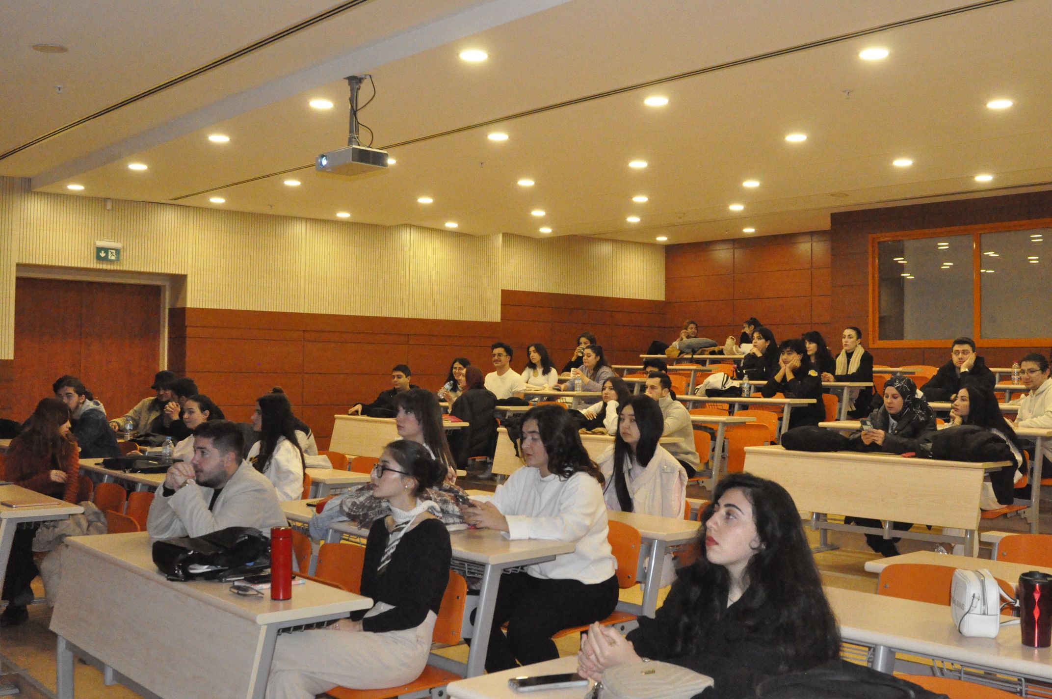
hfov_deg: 53.2
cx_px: 526
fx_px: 1051
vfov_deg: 36.8
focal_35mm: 36
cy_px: 350
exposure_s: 1/160
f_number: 7.1
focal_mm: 24
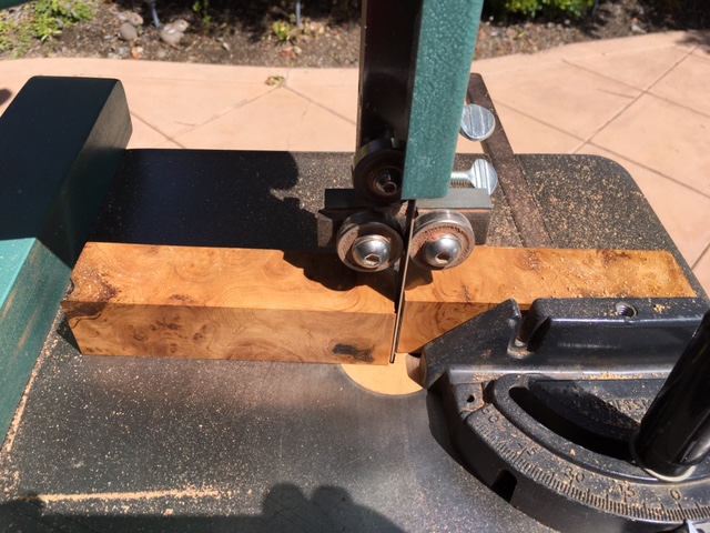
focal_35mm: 29
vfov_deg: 48.2
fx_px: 595
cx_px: 355
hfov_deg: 61.7
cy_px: 266
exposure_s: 1/1570
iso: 25
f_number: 2.2
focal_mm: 4.15
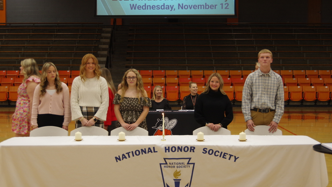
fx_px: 555
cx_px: 166
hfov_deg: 33.3
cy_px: 99
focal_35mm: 63
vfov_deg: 19.1
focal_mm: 40
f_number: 4.5
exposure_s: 1/80
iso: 800
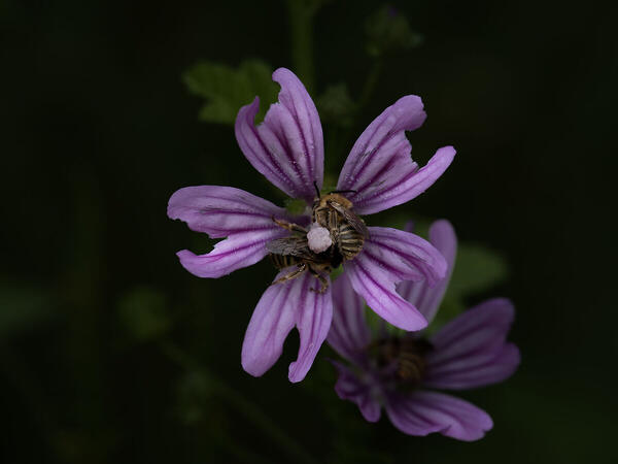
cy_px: 232
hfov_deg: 3.3
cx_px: 309
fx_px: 10730
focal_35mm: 601
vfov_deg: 2.5
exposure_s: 1/250
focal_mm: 300
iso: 80
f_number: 5
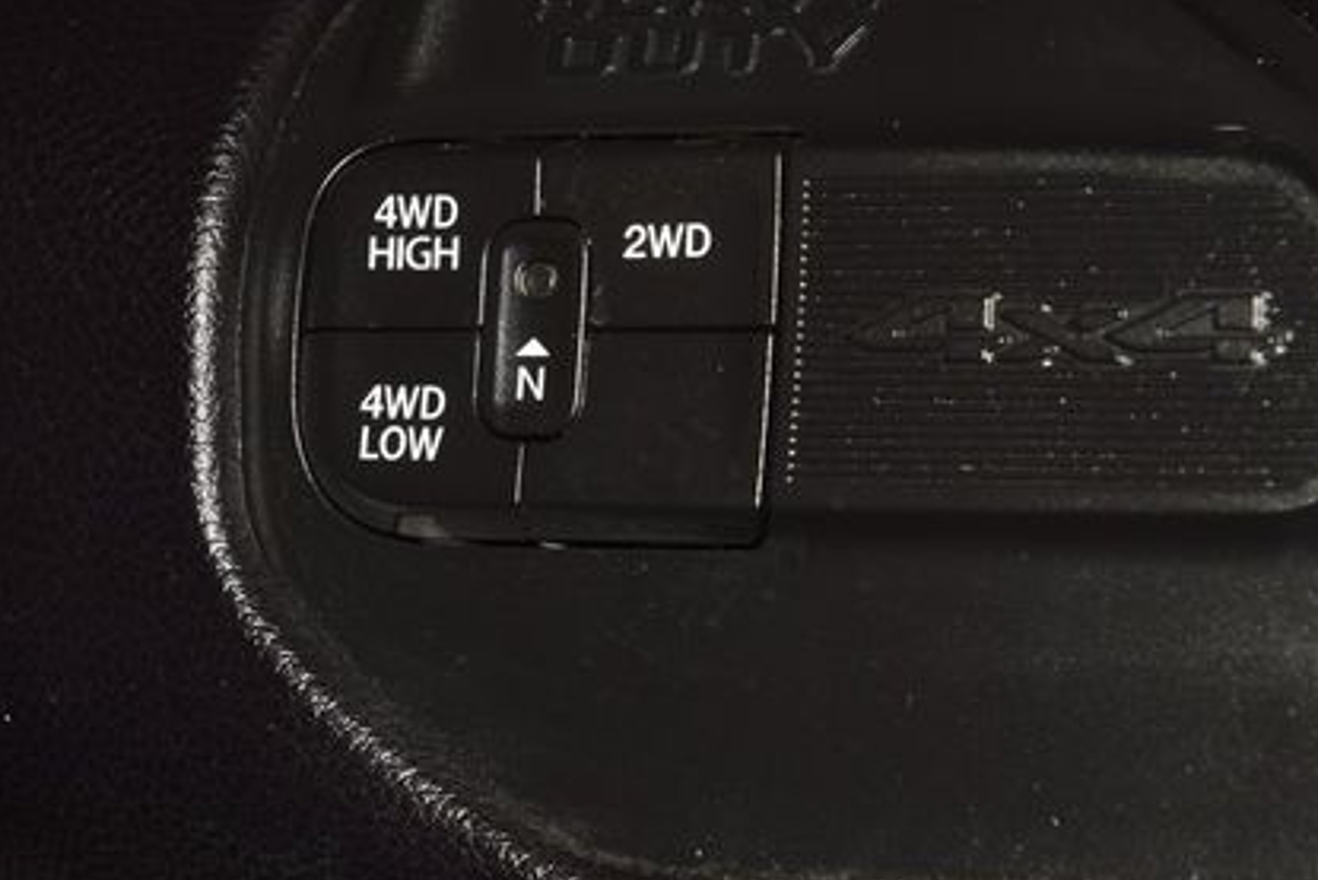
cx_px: 750
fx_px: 5933
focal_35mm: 162
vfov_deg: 8.5
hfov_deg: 12.7
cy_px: 313
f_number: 8
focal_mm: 70
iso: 100
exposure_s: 1/125
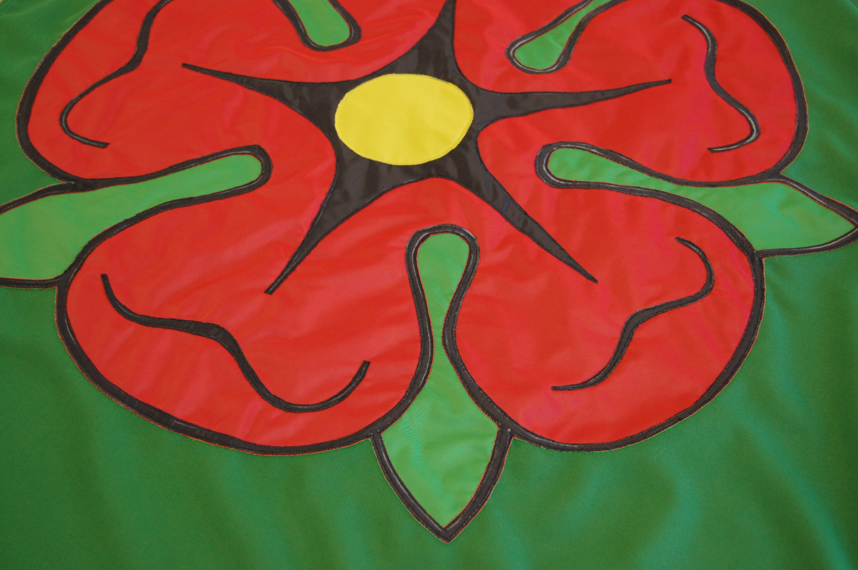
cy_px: 285
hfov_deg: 41.1
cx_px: 429
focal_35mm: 48
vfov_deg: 28.0
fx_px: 1143
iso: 800
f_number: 4.5
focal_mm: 32
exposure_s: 1/100
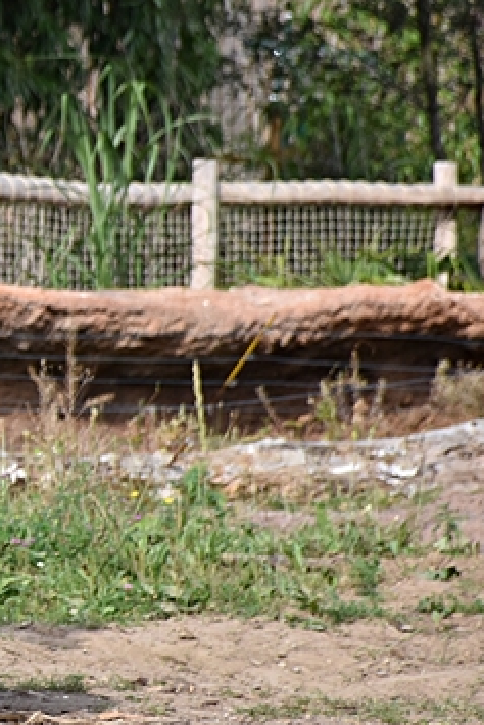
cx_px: -427
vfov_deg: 3.4
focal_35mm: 606
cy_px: 277
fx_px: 12208
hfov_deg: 2.3
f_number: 5.6
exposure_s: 1/500
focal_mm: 140
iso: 200
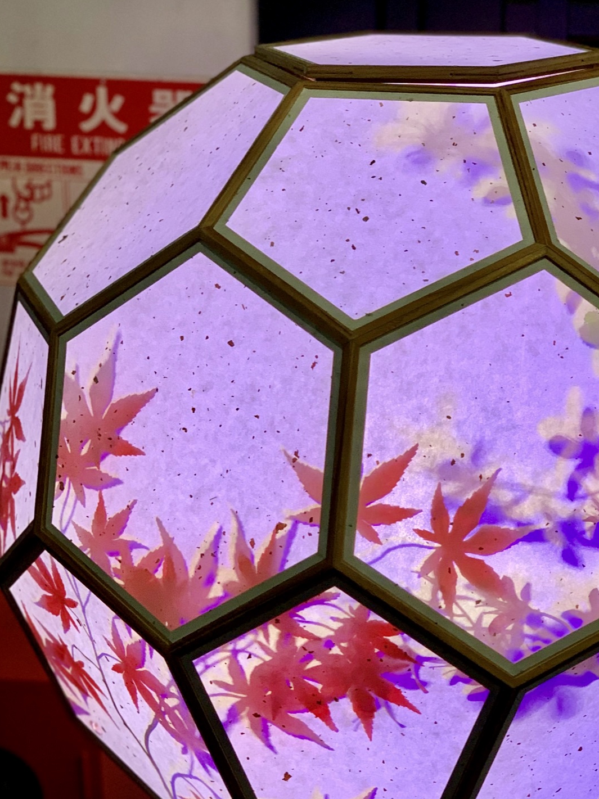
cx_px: 411
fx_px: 1731
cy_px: 484
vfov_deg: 25.9
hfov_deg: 19.6
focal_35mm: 75
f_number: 2.4
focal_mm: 6
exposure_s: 1/60
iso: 160
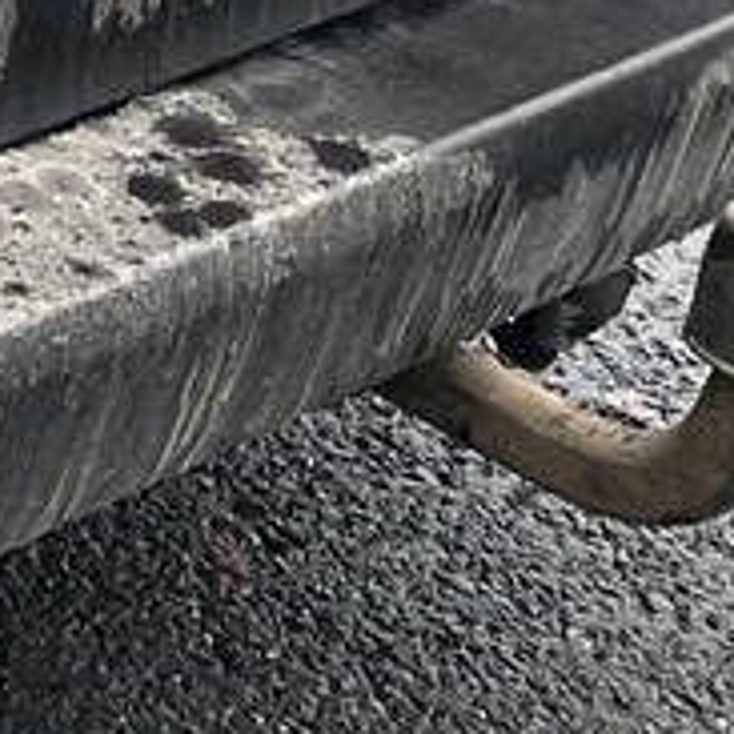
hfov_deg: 8.9
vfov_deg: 8.5
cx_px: -955
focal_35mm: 181
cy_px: -1279
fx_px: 4342
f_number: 1.6
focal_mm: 4.2
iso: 100
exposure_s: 1/121
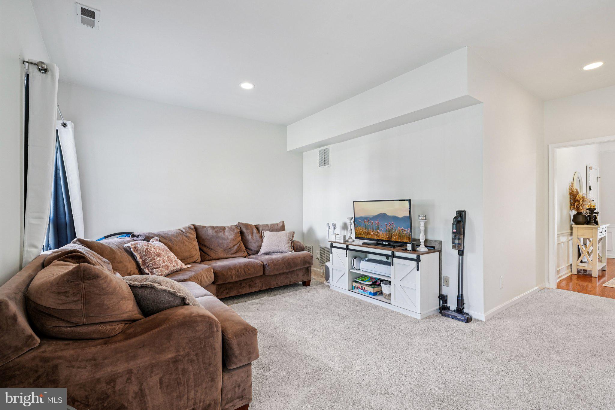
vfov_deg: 77.3
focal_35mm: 15
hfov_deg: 100.4
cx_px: 308
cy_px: 205
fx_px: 256
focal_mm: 15
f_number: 8
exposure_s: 1/8
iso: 400
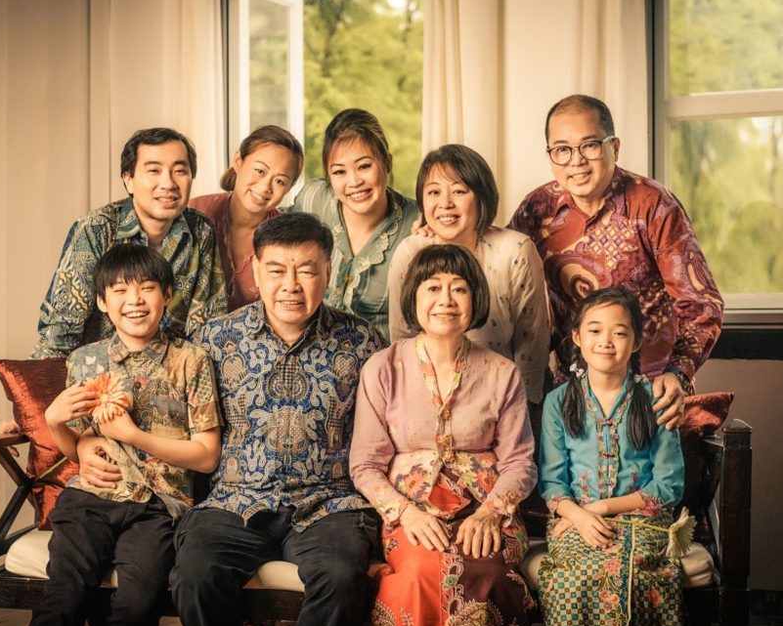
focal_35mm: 80
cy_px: 314
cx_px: 352
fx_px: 1854
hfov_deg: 23.8
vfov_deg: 19.2
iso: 3200
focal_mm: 70
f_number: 5
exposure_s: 1/250
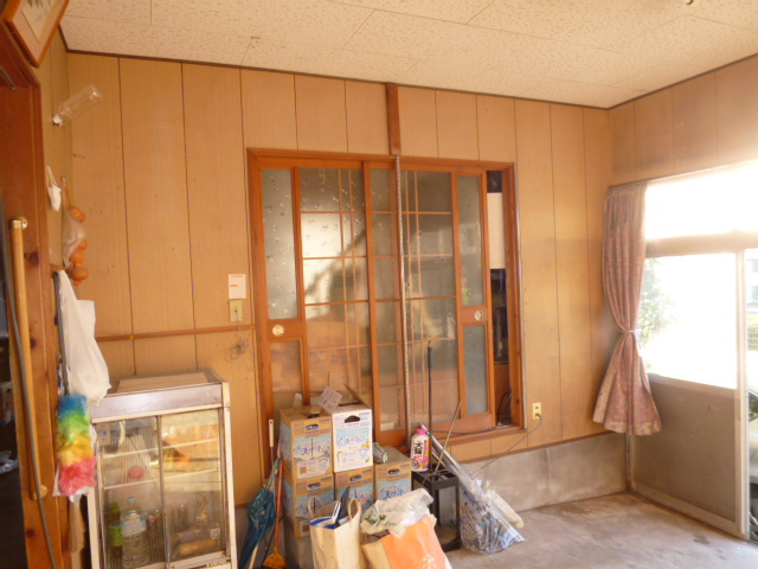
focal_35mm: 24
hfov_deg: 71.6
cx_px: 379
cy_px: 284
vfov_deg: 56.8
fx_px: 526
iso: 100
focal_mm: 4.3
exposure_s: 1/60
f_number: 2.5
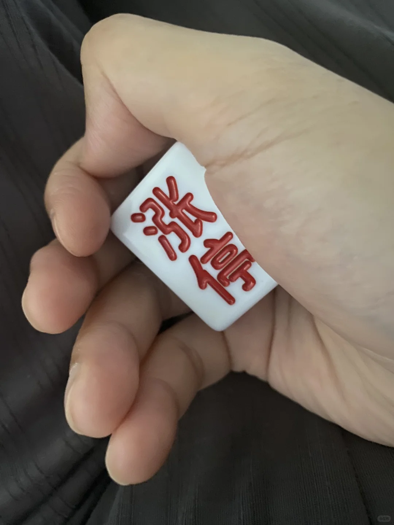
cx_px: 197
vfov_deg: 67.3
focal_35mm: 26
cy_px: 262
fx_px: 395
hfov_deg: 53.1
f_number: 1.8
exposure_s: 1/9
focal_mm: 4.25
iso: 500
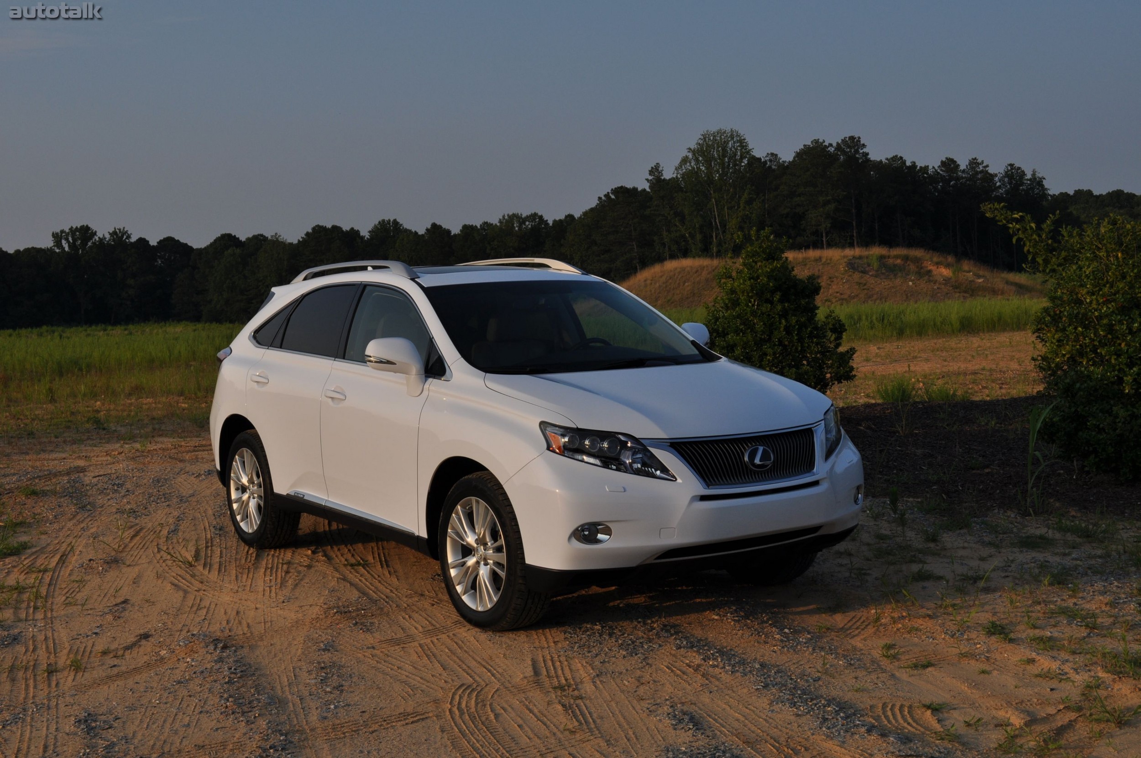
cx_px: 570
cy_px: 379
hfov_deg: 43.6
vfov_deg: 29.8
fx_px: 1425
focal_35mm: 45
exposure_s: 1/400
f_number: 10
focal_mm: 30
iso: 200
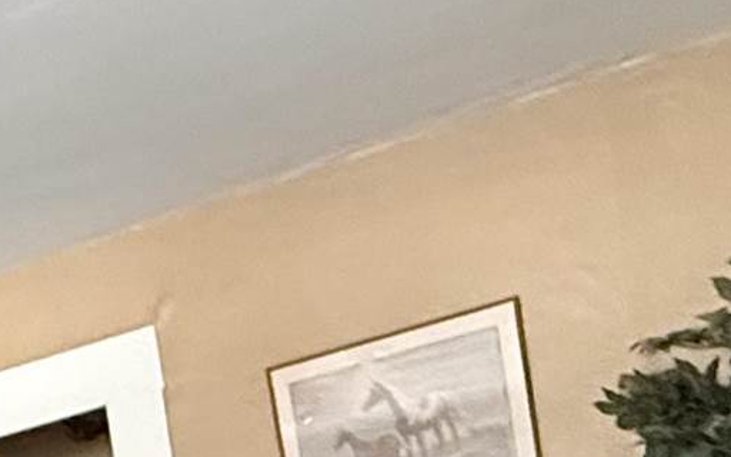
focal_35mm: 89
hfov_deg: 22.0
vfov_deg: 12.2
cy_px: 1044
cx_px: -86
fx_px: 1773
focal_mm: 2.22
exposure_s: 1/60
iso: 1000
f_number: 2.2
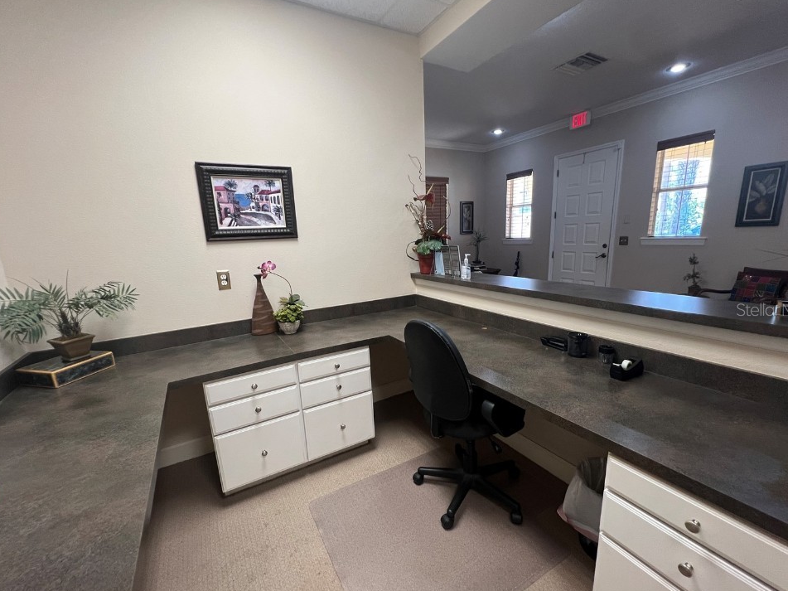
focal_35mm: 14
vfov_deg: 85.6
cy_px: 309
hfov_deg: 102.1
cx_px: 390
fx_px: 319
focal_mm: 1.57
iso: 200
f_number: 1.8
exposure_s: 1/120
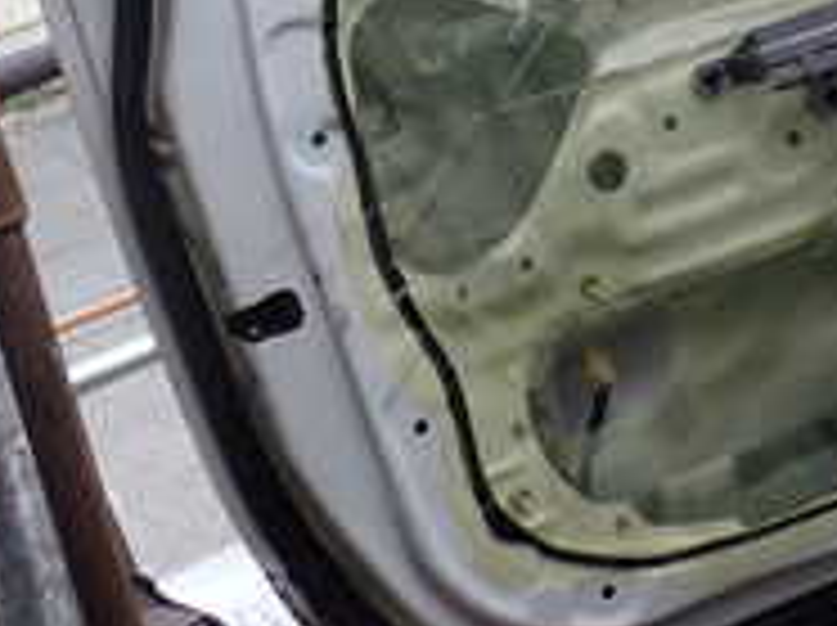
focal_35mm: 97
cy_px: -189
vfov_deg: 14.6
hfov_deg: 19.6
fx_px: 2342
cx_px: 850
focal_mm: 5.4
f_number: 3.2
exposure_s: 1/100
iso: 100
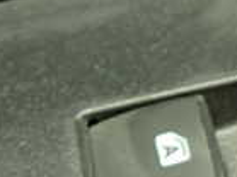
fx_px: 739
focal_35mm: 108
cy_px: 179
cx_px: 310
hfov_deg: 17.1
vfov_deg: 13.5
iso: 640
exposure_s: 1/30
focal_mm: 4.5
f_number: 2
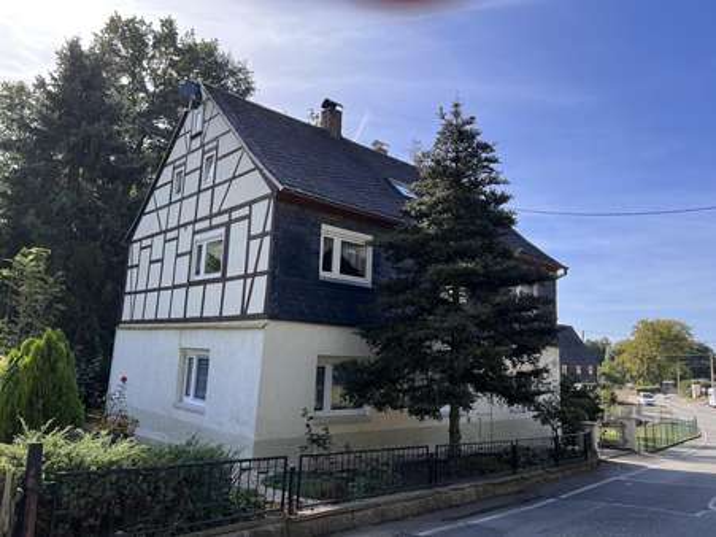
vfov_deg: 53.0
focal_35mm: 26
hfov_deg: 67.3
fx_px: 538
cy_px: 268
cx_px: 358
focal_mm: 5.7
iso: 50
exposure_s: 1/2513
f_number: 1.5
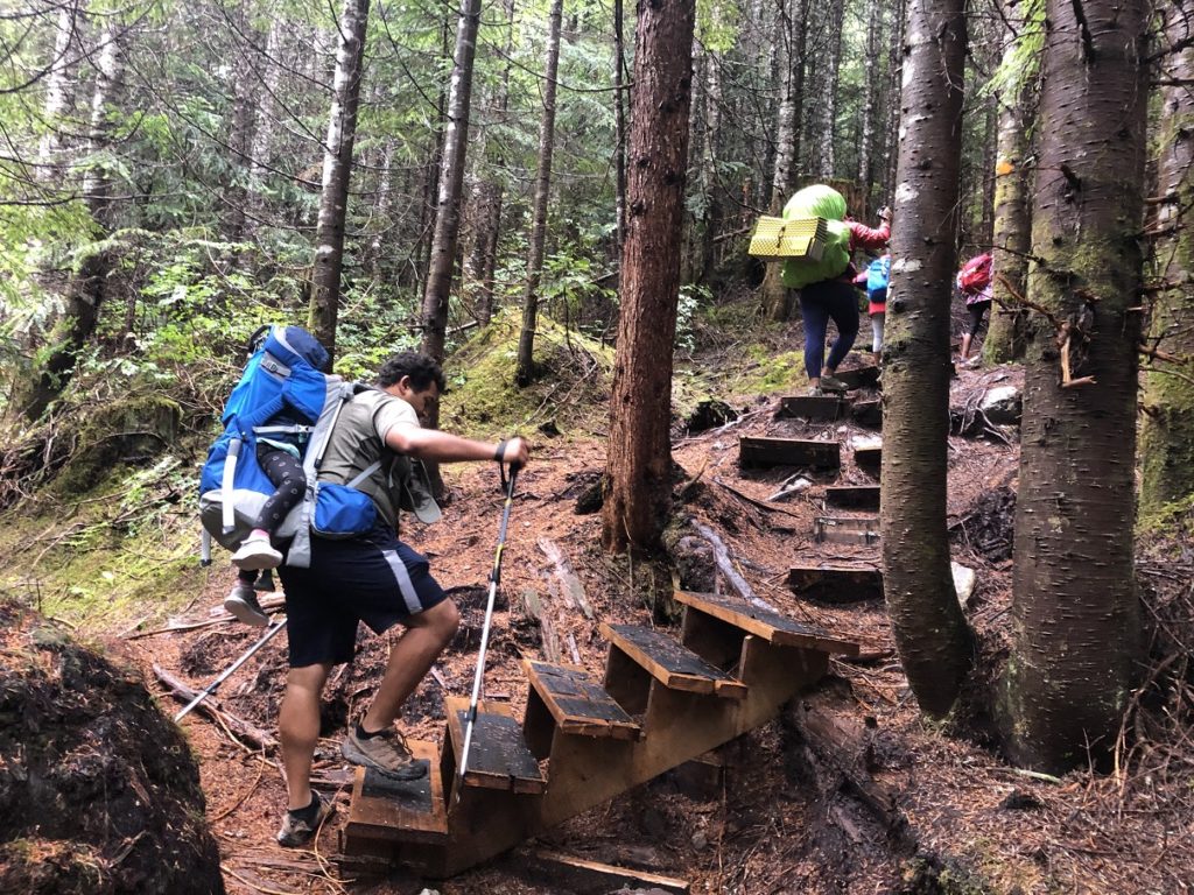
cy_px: 448
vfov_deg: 49.7
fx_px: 966
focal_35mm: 28
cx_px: 597
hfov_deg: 63.4
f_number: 1.8
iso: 64
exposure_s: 1/15
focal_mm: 3.99
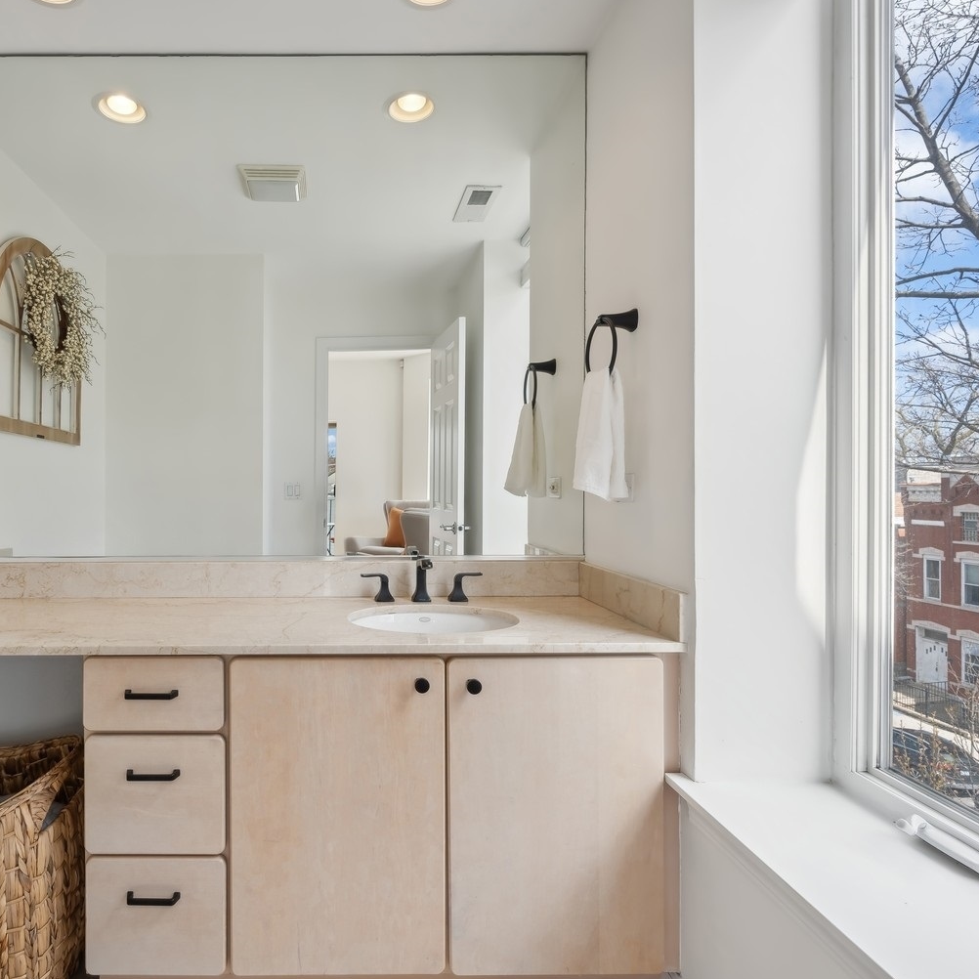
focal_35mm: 19
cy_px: 487
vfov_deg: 77.7
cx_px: 344
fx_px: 608
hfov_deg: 75.7
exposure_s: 1/45
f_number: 9.5
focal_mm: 14
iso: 200
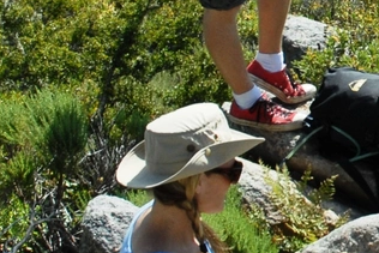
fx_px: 1453
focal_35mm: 138
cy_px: 26
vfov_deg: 9.9
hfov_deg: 14.1
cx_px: 531
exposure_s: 1/320
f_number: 9
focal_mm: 18
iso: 200
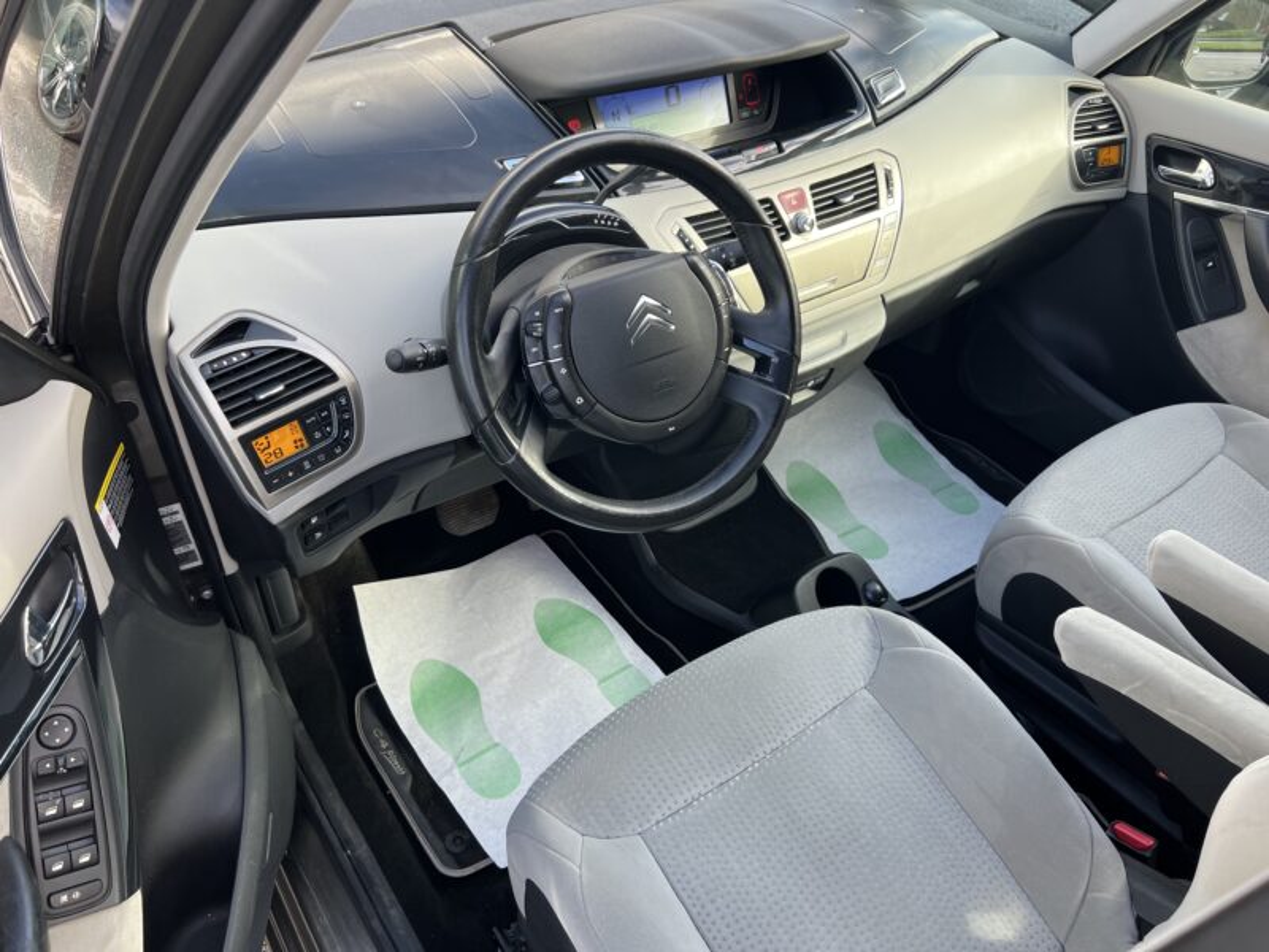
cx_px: 634
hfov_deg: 67.3
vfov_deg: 53.1
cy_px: 476
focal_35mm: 26
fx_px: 953
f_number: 1.5
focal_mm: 5.7
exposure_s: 1/151
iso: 32
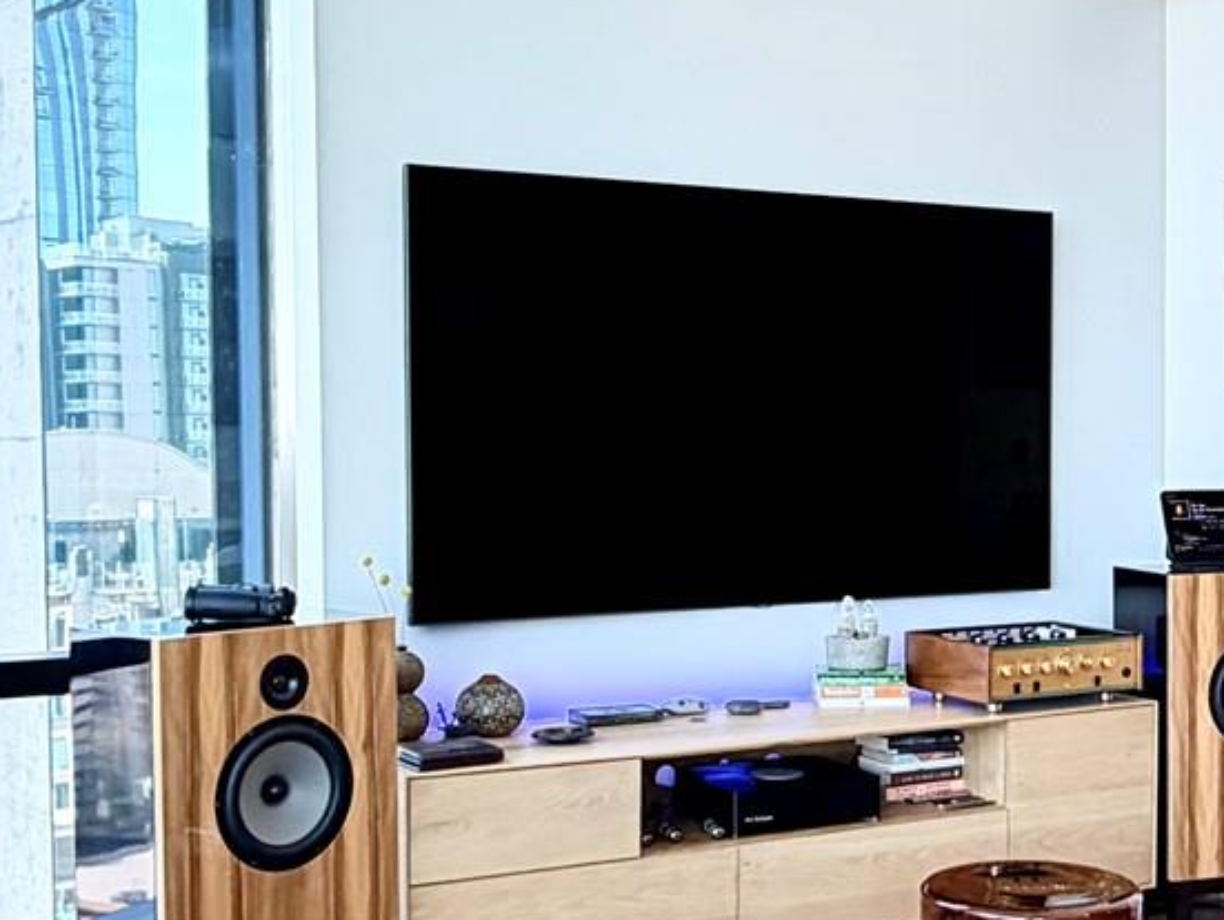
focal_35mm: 52
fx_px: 1840
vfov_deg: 28.0
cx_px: 829
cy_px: 504
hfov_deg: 36.4
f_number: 2.2
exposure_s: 1/120
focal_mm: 2.22
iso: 200
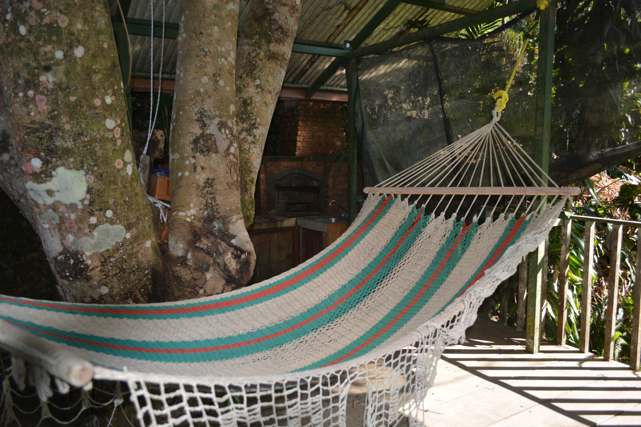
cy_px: 214
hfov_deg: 67.4
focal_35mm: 27
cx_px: 320
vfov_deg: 47.9
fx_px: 481
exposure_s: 1/200
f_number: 3.8
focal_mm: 18
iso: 100
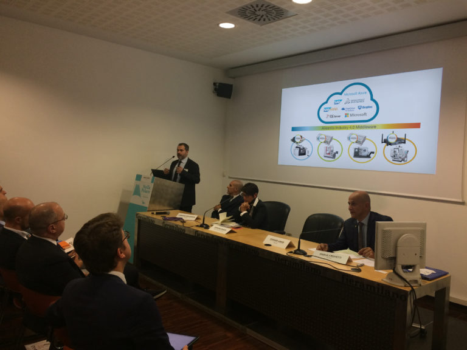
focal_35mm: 29
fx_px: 391
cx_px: 234
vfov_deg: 48.2
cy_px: 175
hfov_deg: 61.7
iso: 64
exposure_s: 1/33
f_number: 2.2
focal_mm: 4.15
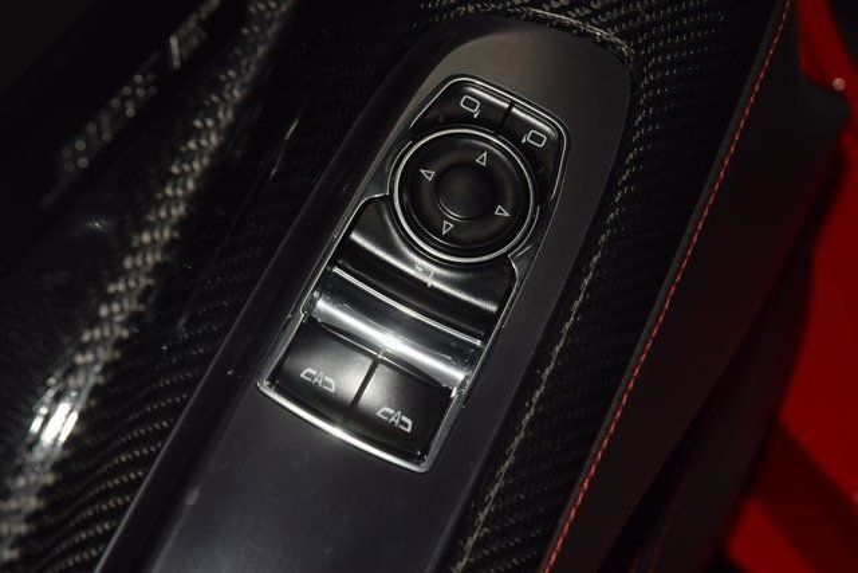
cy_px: 286
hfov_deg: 19.5
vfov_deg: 13.0
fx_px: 2503
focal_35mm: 105
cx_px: 429
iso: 100
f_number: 8
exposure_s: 1/125
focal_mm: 70
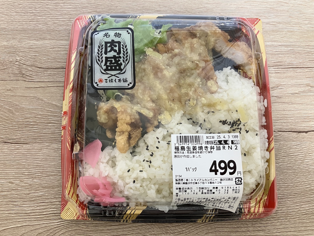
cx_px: 157
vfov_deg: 49.7
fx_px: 254
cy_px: 118
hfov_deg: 63.4
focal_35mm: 28
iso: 160
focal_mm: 3.99
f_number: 1.8
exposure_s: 1/50
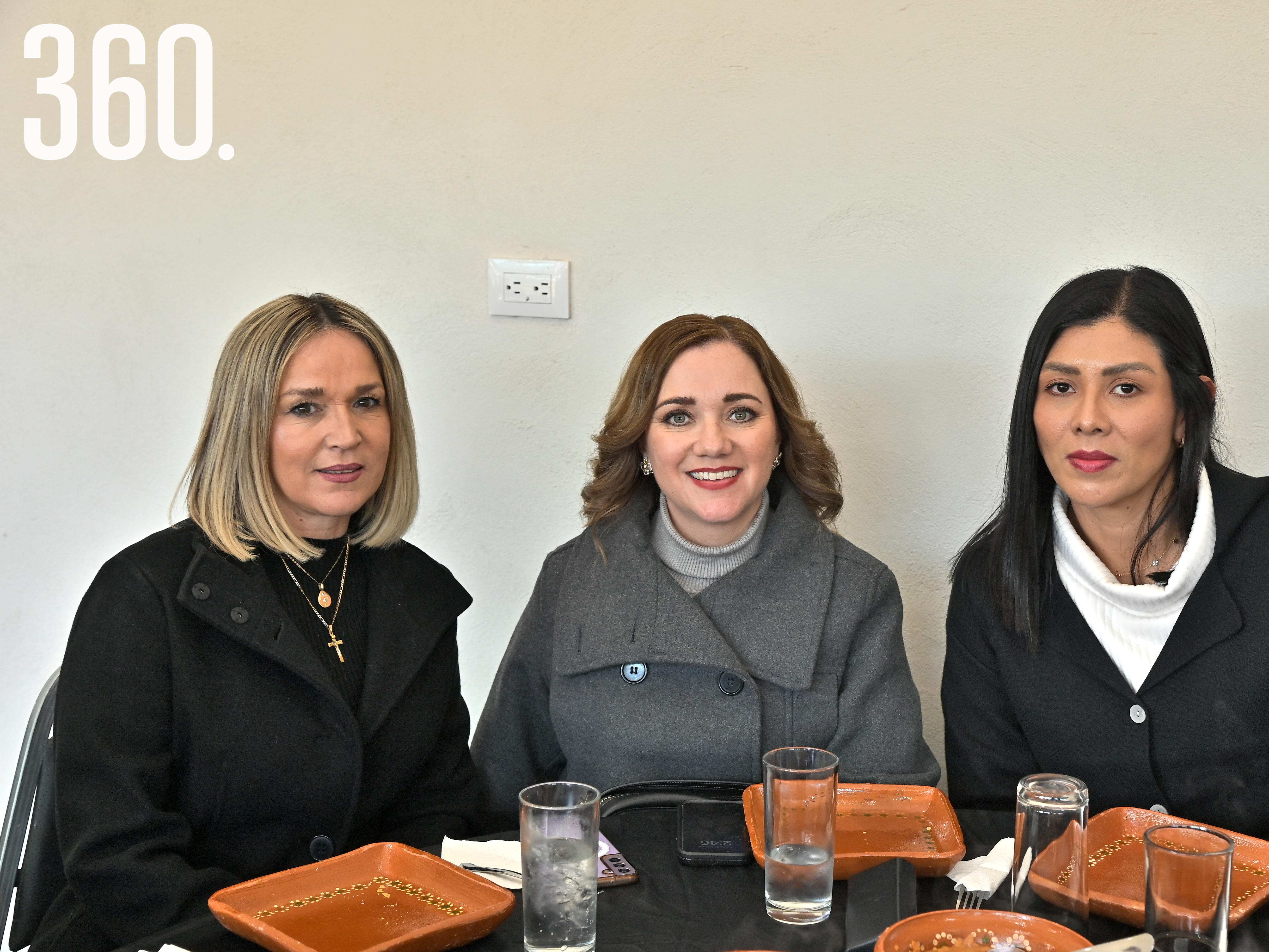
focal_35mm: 55
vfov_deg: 26.6
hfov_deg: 34.9
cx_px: 722
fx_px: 2016
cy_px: 483
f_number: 5.6
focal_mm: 50
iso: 400
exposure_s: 1/160
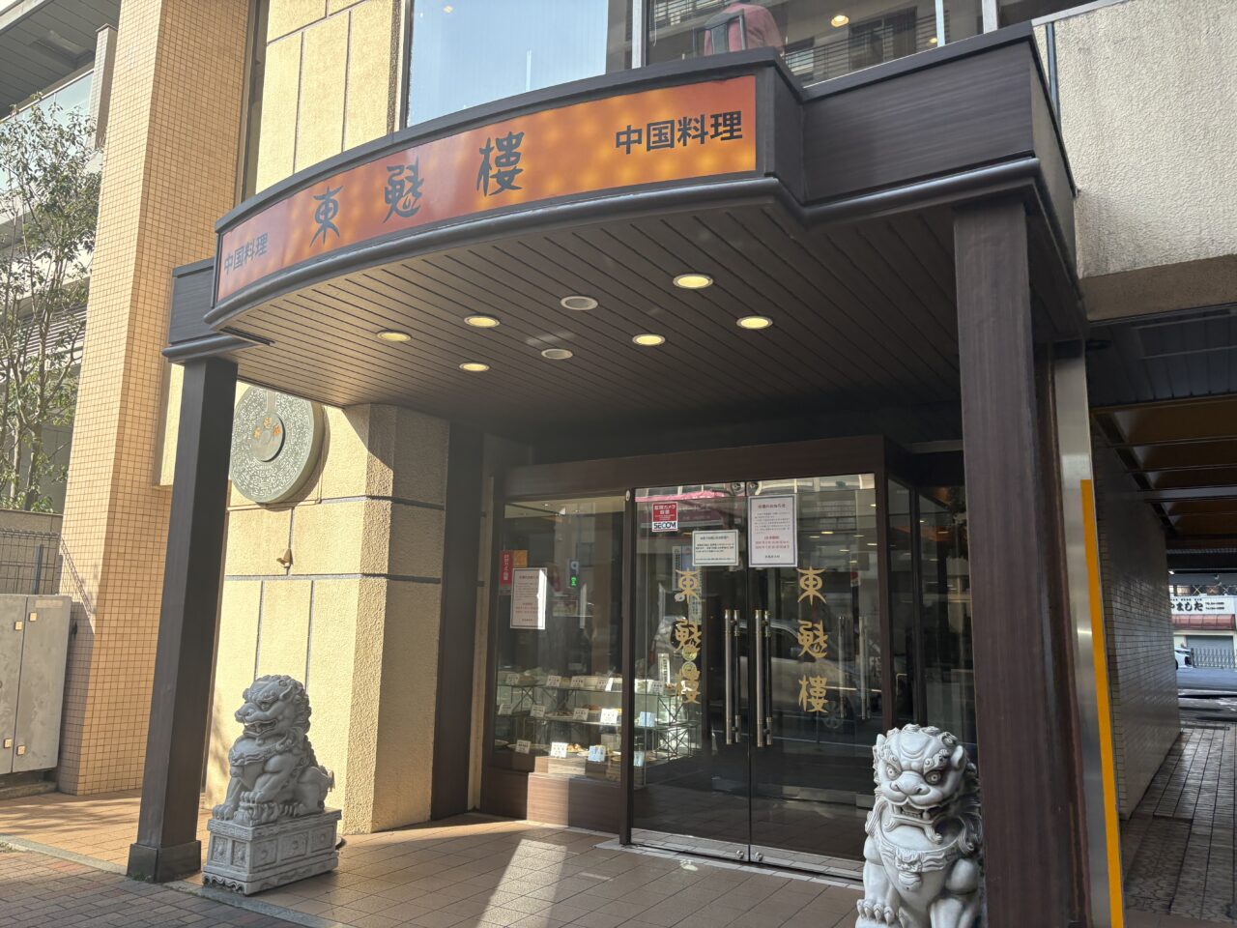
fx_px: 929
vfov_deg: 53.1
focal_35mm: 26
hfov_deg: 67.3
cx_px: 618
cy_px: 464
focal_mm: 5.96
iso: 64
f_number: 1.6
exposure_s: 1/591
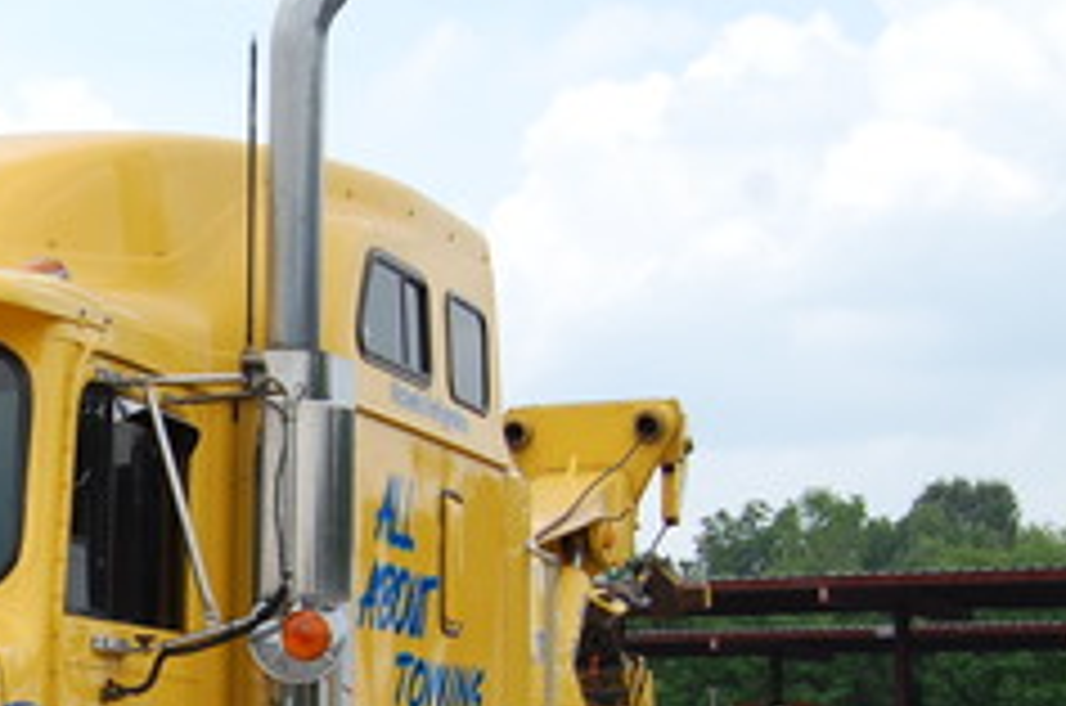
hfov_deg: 19.0
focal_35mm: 102
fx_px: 3014
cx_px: -187
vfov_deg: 13.1
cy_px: 780
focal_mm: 26
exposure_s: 1/320
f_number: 9
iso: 200
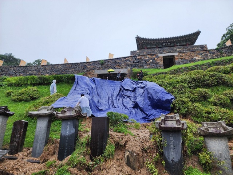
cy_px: 88
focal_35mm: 23
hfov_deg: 73.9
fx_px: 155
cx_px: 116
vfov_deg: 58.9
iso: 25
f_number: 1.8
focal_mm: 6.4
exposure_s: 1/180
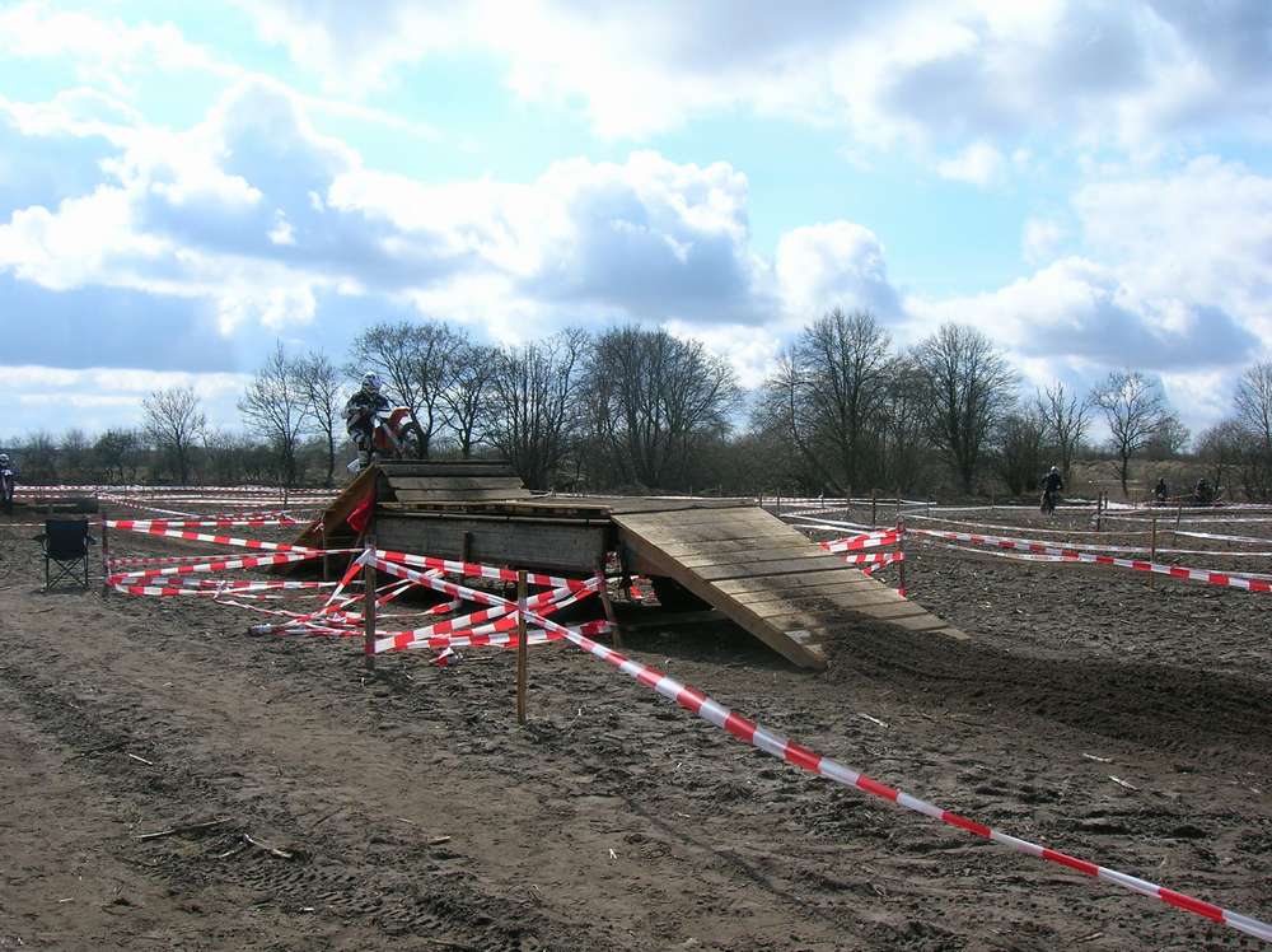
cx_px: 636
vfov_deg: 41.7
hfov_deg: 54.0
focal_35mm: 34
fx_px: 1248
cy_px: 476
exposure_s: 1/504
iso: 50
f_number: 4.9
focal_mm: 5.7
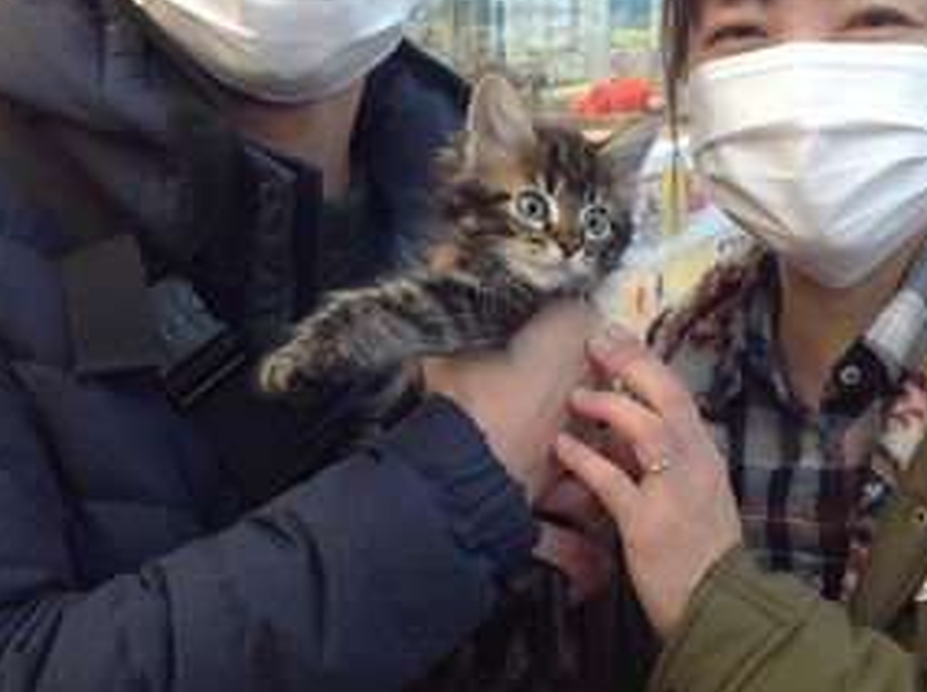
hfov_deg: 26.3
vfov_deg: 19.8
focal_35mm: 74
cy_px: 287
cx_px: 545
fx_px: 1978
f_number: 2.4
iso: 64
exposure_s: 1/24
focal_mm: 4.28
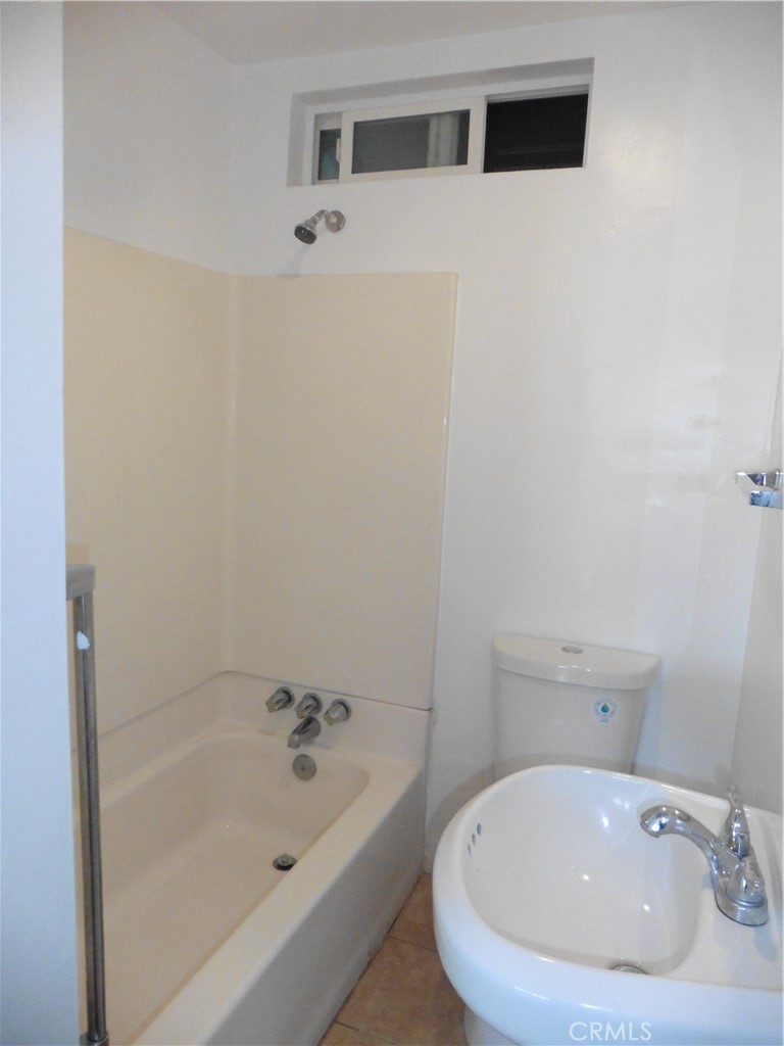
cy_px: 523
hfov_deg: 56.8
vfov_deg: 71.6
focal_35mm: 24
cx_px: 392
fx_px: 725
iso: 800
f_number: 3.3
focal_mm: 4.3
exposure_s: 1/125
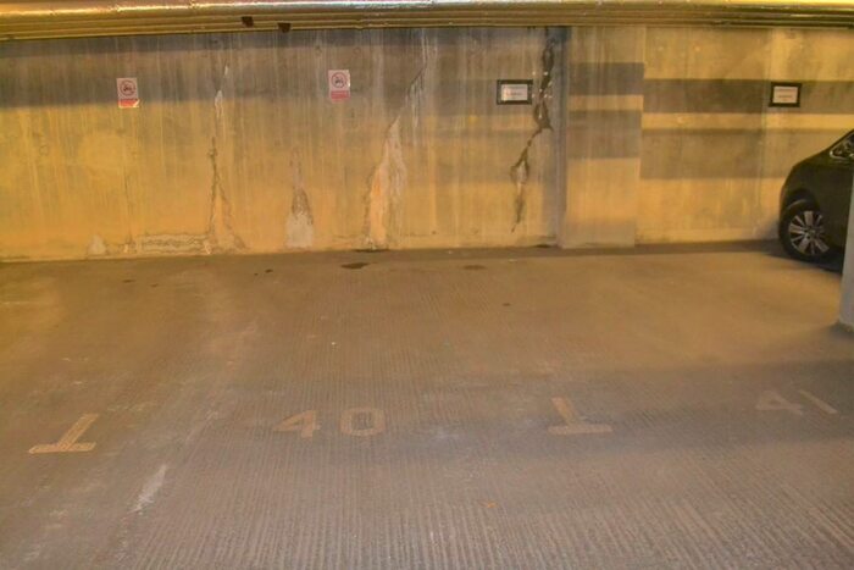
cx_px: 427
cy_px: 285
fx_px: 712
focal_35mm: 30
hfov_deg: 61.9
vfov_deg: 43.6
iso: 3200
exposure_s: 1/60
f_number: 3.8
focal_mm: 20
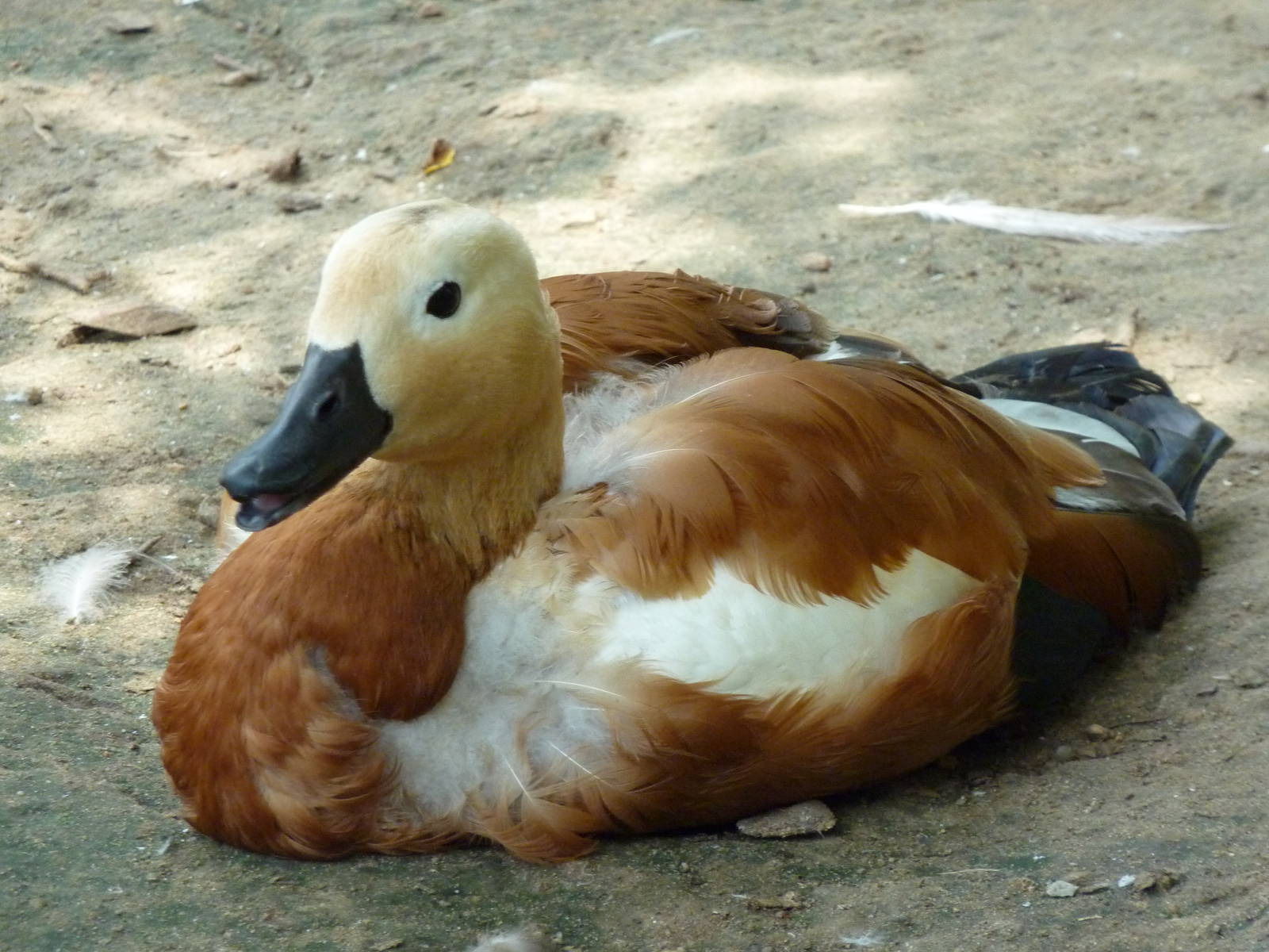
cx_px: 634
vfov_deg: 6.6
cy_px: 476
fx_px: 8248
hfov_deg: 8.8
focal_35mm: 225
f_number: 4.6
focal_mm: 37
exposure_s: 1/250
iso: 400
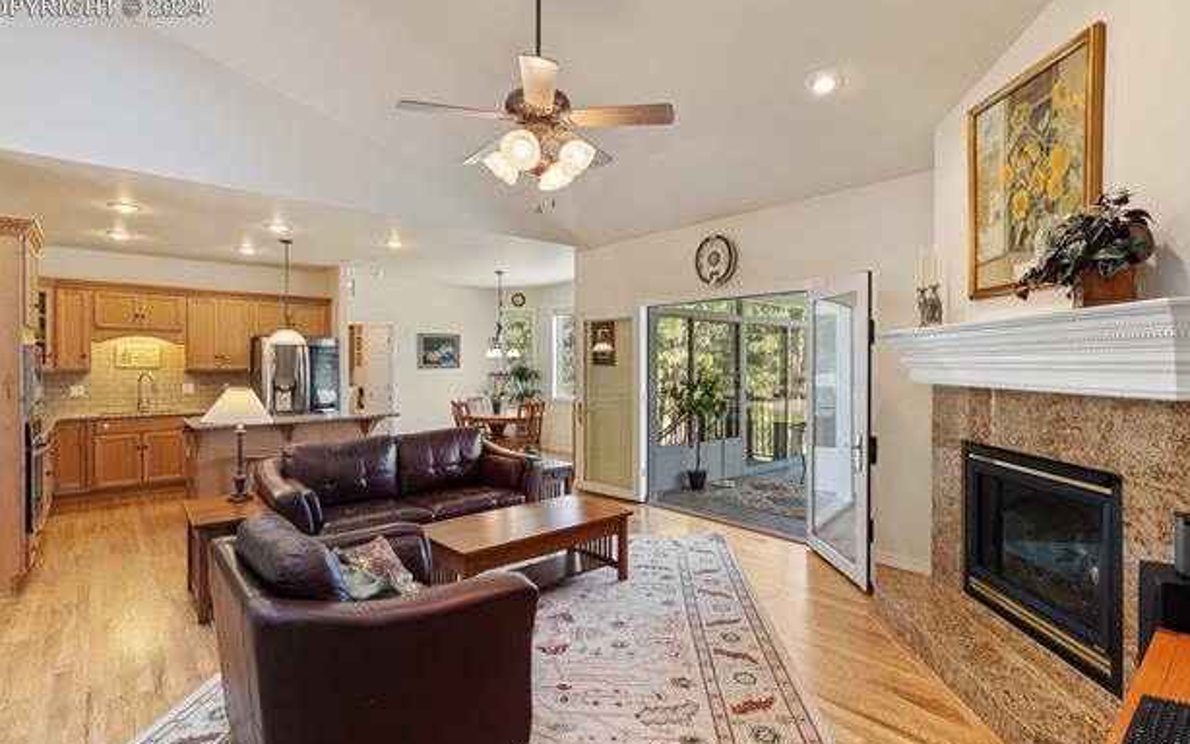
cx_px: 587
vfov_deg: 68.0
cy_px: 362
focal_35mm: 17
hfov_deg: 94.3
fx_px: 551
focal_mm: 16
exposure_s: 1/2.5
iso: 250
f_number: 10
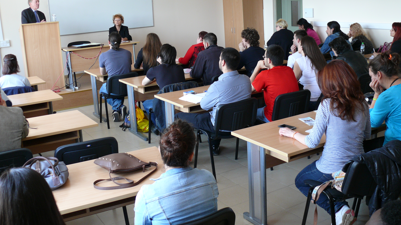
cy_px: 94
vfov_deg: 30.4
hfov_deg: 51.6
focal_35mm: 39
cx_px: 203
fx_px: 415
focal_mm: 7.5
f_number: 2.8
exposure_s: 1/40
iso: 100
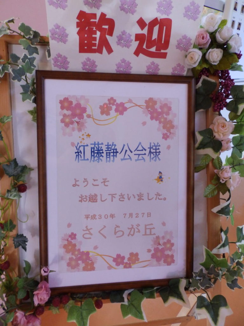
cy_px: 163
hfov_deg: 61.1
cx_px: 122
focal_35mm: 22
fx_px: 207
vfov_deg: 76.4
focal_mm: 4
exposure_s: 1/30
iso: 320
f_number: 3.4
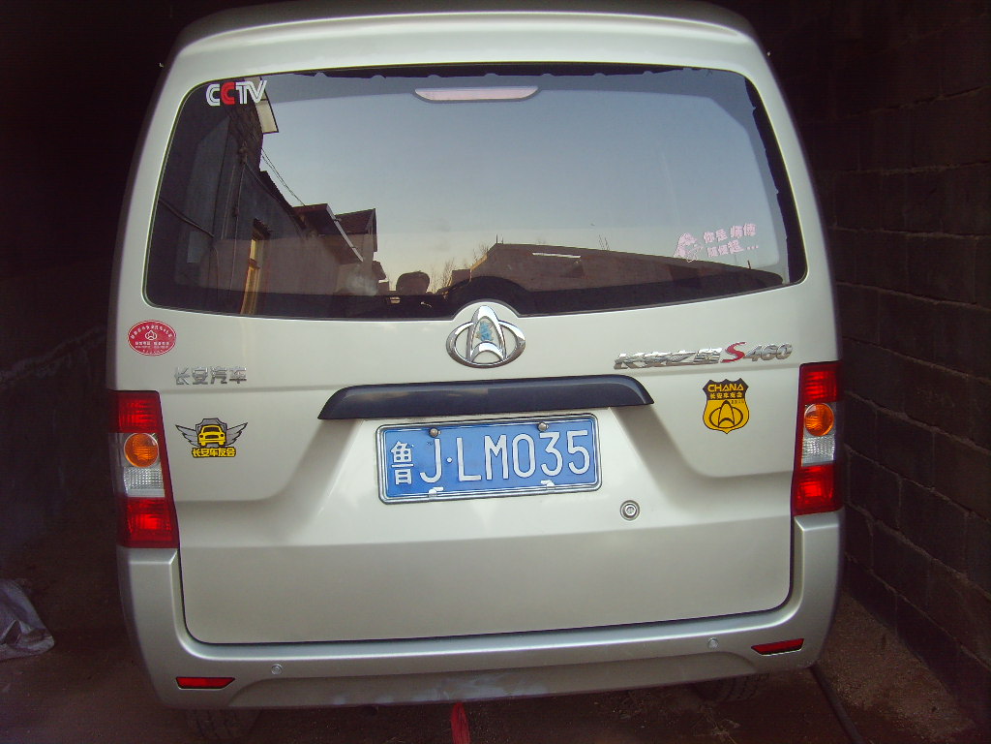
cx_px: 496
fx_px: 1117
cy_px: 372
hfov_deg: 47.9
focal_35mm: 39
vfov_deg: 36.8
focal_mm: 6.6
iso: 100
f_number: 3.5
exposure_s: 1/90
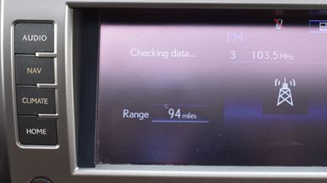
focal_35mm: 80
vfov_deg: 15.0
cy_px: 42
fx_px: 692
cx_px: 215
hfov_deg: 26.4
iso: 400
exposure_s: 1/40
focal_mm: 31
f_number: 7.1
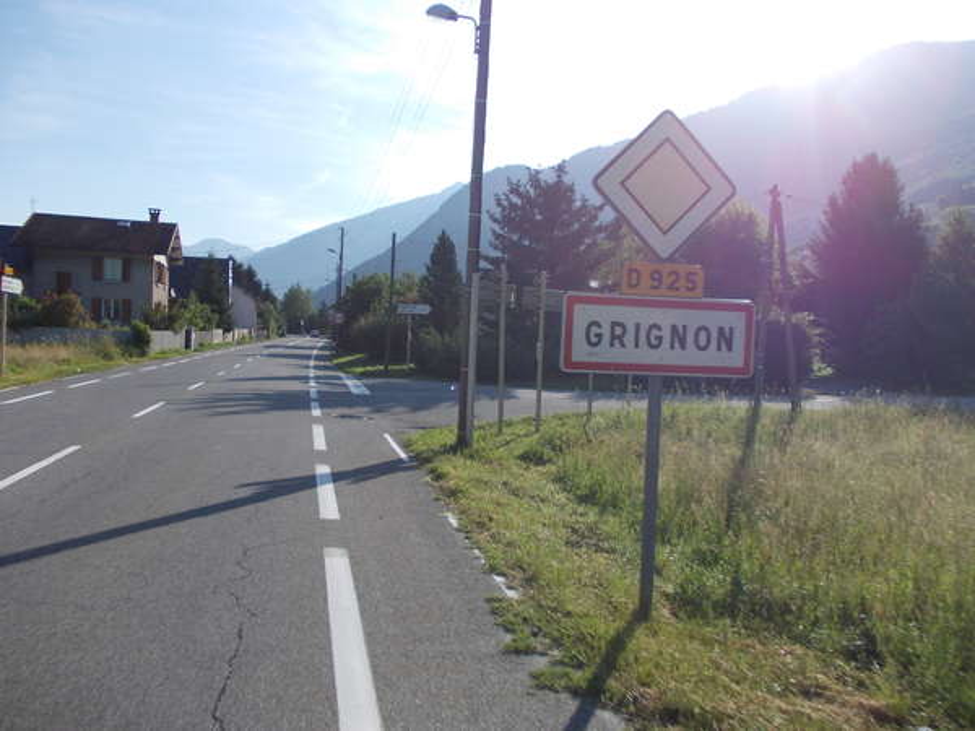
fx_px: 789
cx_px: 488
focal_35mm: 28
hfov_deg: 63.4
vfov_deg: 49.7
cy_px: 366
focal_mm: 4
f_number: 5.4
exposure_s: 1/320
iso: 80
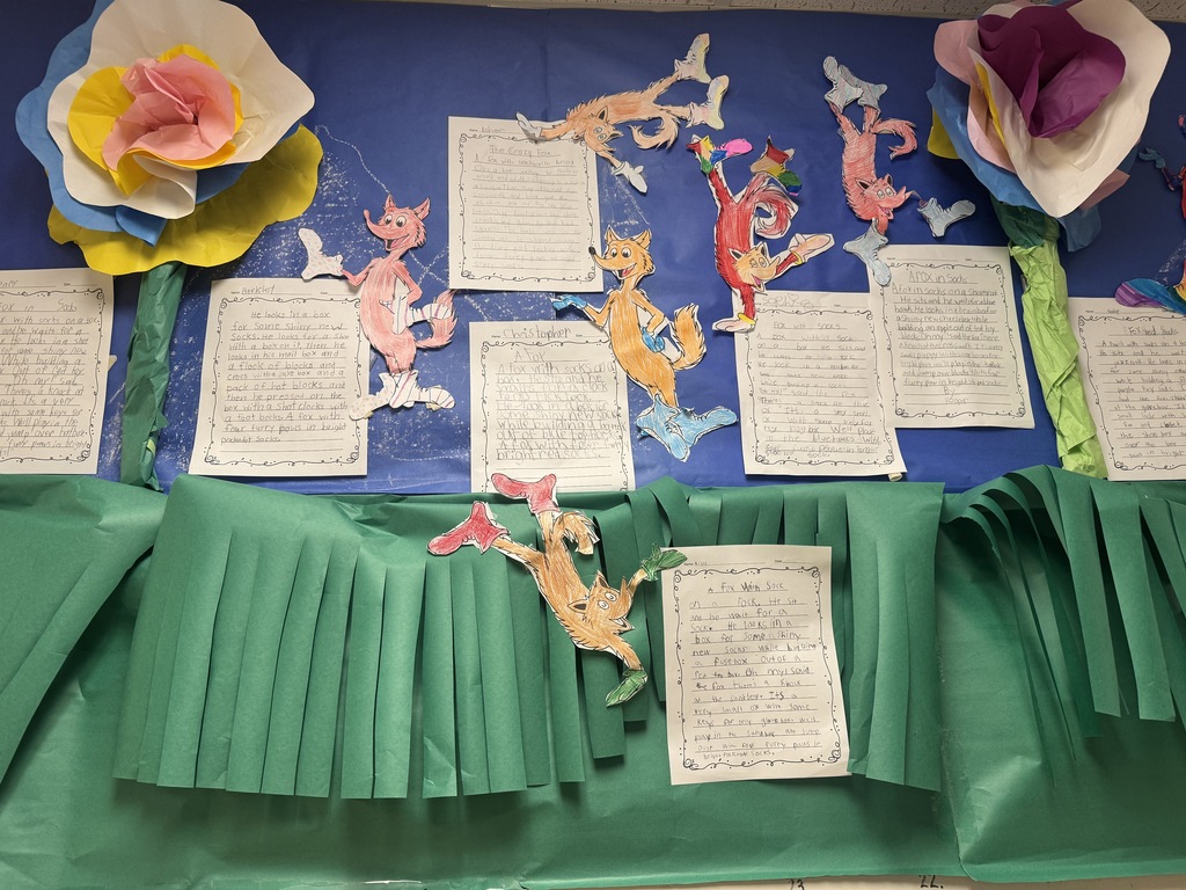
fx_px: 822
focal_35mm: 24
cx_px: 593
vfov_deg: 56.8
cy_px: 445
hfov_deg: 71.6
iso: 100
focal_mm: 6.76
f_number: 1.78
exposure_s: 1/60
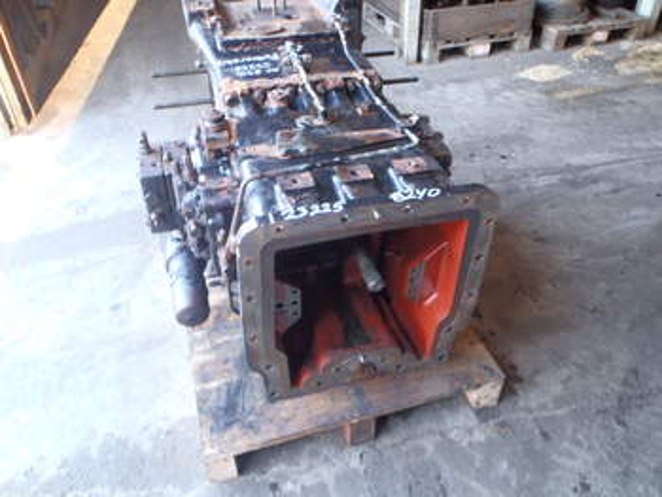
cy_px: 248
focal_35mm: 28
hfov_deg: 63.4
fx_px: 536
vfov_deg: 49.8
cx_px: 331
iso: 200
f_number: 3.5
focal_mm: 5
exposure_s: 1/8
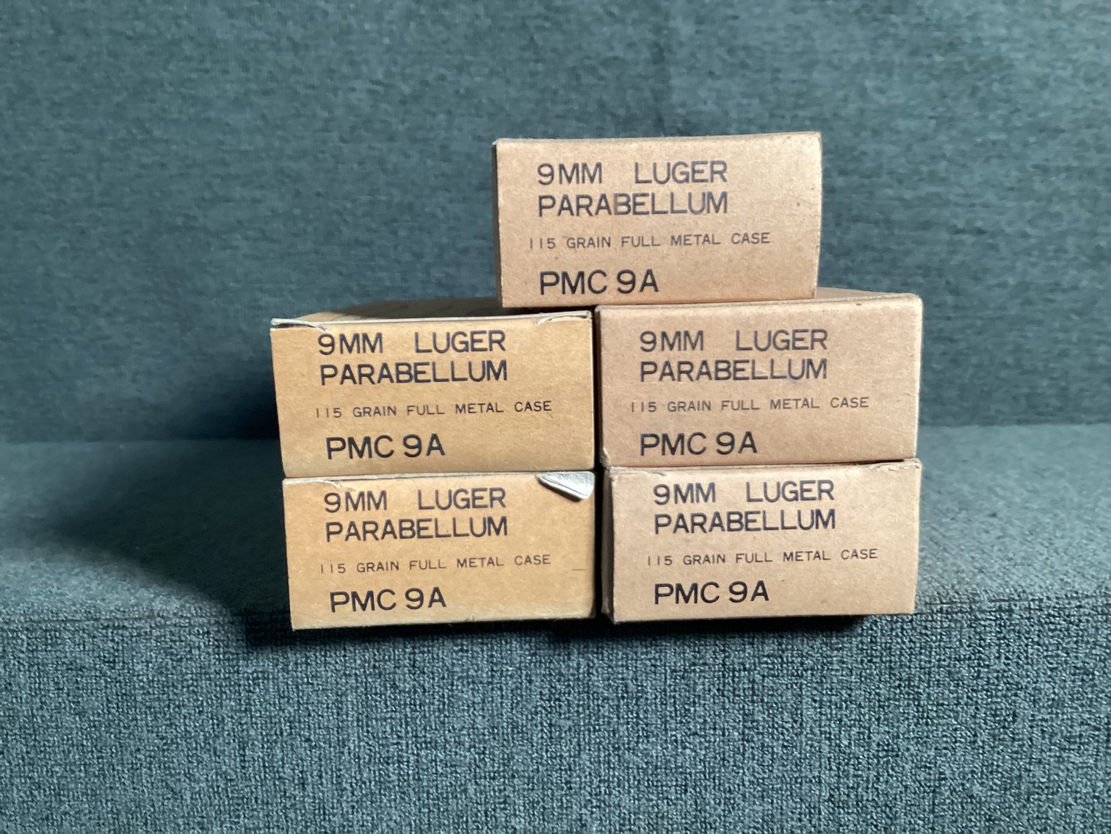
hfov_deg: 58.3
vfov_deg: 45.4
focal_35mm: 31
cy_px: 417
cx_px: 556
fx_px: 995
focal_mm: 3.3
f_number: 2.4
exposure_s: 1/60
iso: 200
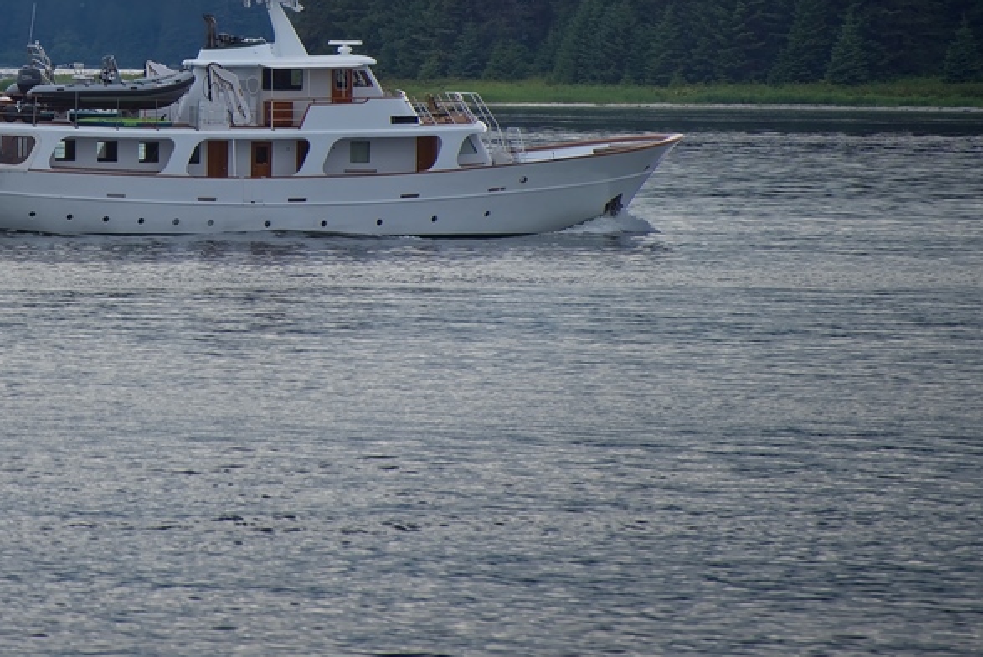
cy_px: 3
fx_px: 17866
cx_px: -54
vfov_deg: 2.1
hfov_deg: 3.1
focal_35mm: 654
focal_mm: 300
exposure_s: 1/640
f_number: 6.3
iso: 100
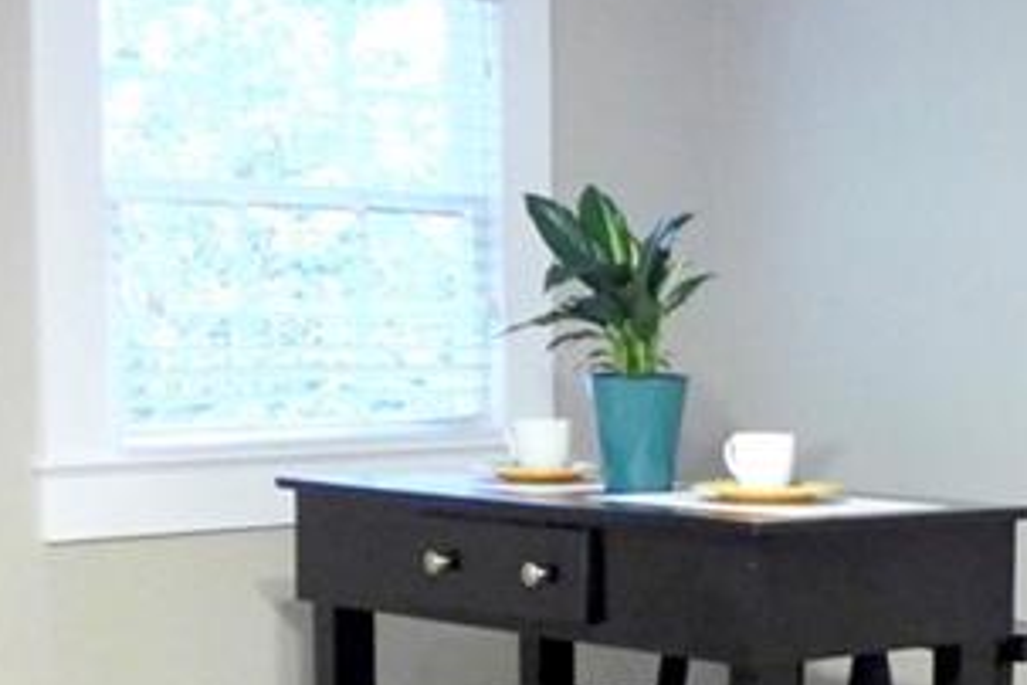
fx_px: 2311
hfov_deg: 22.4
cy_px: 580
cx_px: 1332
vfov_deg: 16.7
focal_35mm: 81
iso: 400
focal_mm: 4.7
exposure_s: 1/60
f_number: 1.4
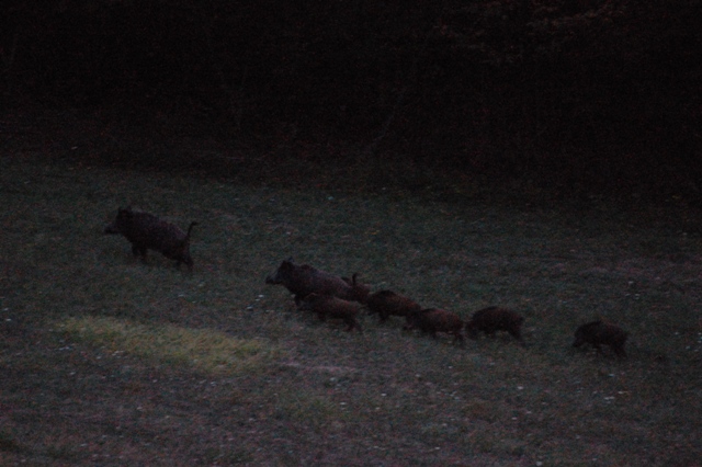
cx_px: 351
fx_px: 8770
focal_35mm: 450
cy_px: 234
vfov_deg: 3.1
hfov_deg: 4.6
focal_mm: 300
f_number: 5.6
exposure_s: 1/50
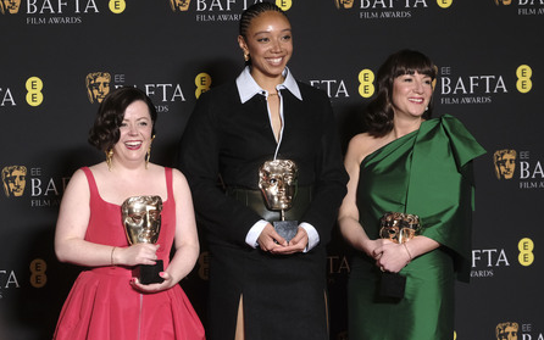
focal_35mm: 102
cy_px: 179
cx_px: 274
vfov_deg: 12.8
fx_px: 1513
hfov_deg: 20.4
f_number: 3.2
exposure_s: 1/160
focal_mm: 66
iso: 1600
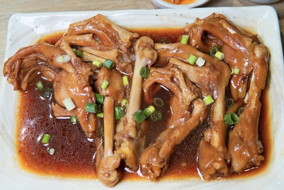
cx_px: 142
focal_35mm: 45
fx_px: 355
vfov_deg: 29.9
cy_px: 95
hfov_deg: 43.6
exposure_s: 1/60
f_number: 4
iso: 250
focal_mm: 30
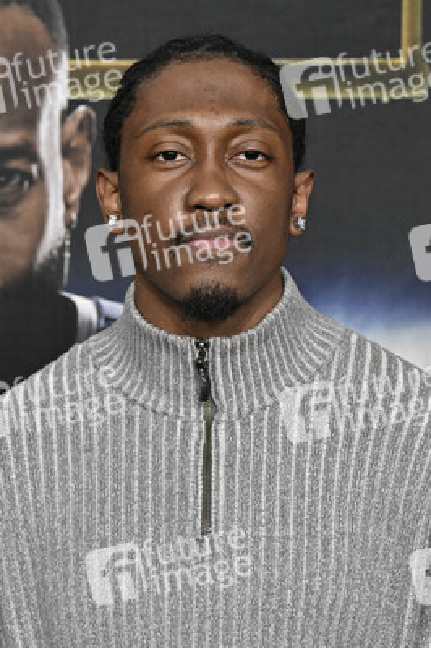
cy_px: 324
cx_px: 216
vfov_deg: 16.7
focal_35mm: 123
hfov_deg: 11.1
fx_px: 2213
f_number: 6.3
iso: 320
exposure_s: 1/400
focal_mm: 123
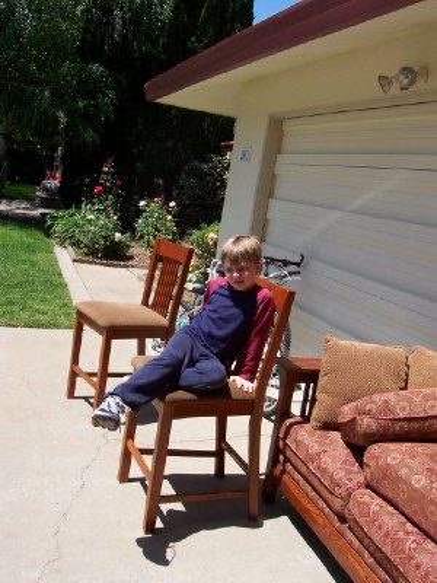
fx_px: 623
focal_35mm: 37
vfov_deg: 50.1
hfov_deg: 38.7
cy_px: 292
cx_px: 218
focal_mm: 5.6
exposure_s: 1/350
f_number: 5.6
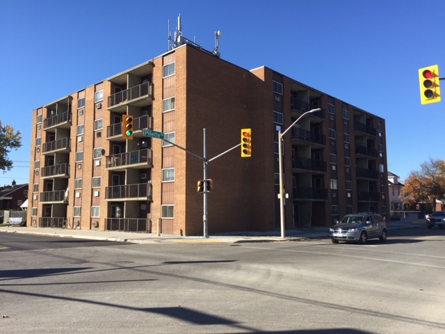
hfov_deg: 61.7
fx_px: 373
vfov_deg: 48.2
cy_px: 167
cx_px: 222
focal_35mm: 29
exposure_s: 1/1130
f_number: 2.2
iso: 32
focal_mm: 4.15
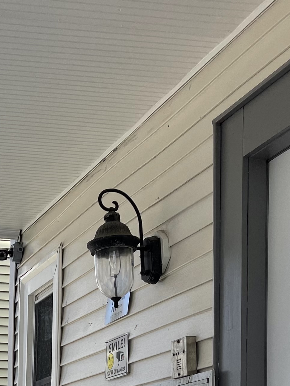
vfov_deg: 22.5
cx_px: -56
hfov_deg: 17.4
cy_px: 442
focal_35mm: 81
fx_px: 904
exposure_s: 1/1387
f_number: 1.6
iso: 32
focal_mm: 5.1
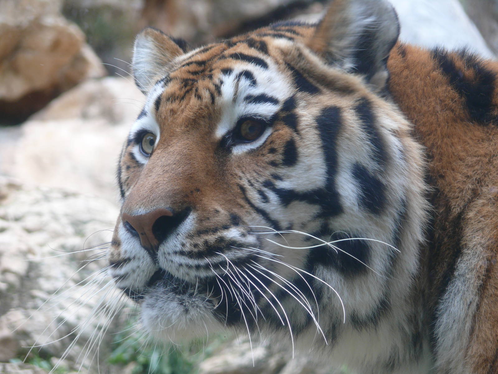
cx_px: 249
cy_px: 187
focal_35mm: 218
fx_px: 3136
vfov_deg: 6.8
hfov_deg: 9.1
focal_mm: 46
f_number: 3.6
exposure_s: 1/30
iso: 100
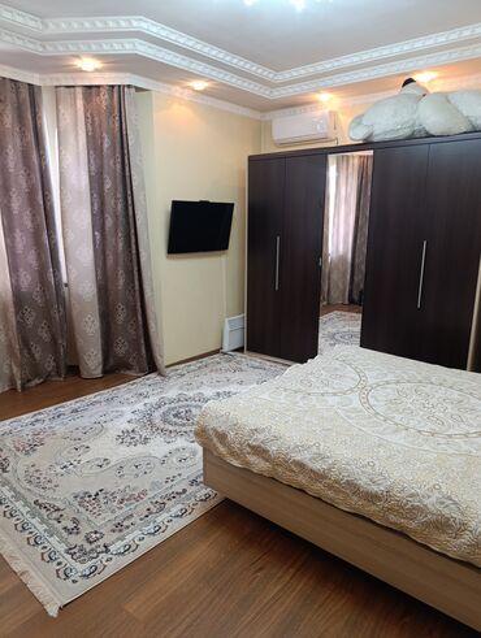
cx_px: 240
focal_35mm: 23
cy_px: 319
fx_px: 425
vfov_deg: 73.8
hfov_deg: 59.0
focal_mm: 6.14
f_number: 1.6
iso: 1000
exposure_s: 1/25
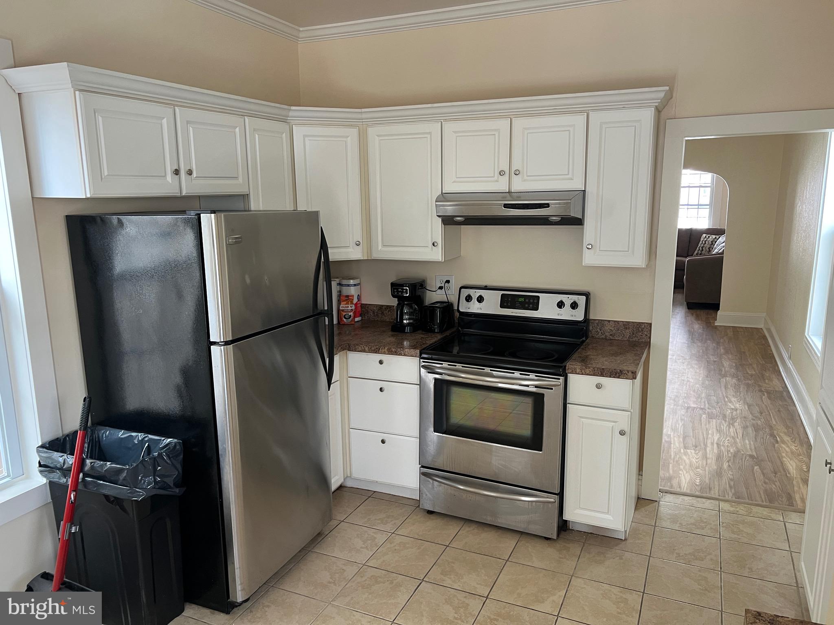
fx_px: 626
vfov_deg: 53.1
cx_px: 417
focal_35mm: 26
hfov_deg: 67.3
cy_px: 312
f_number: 1.5
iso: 125
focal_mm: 5.7
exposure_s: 1/81
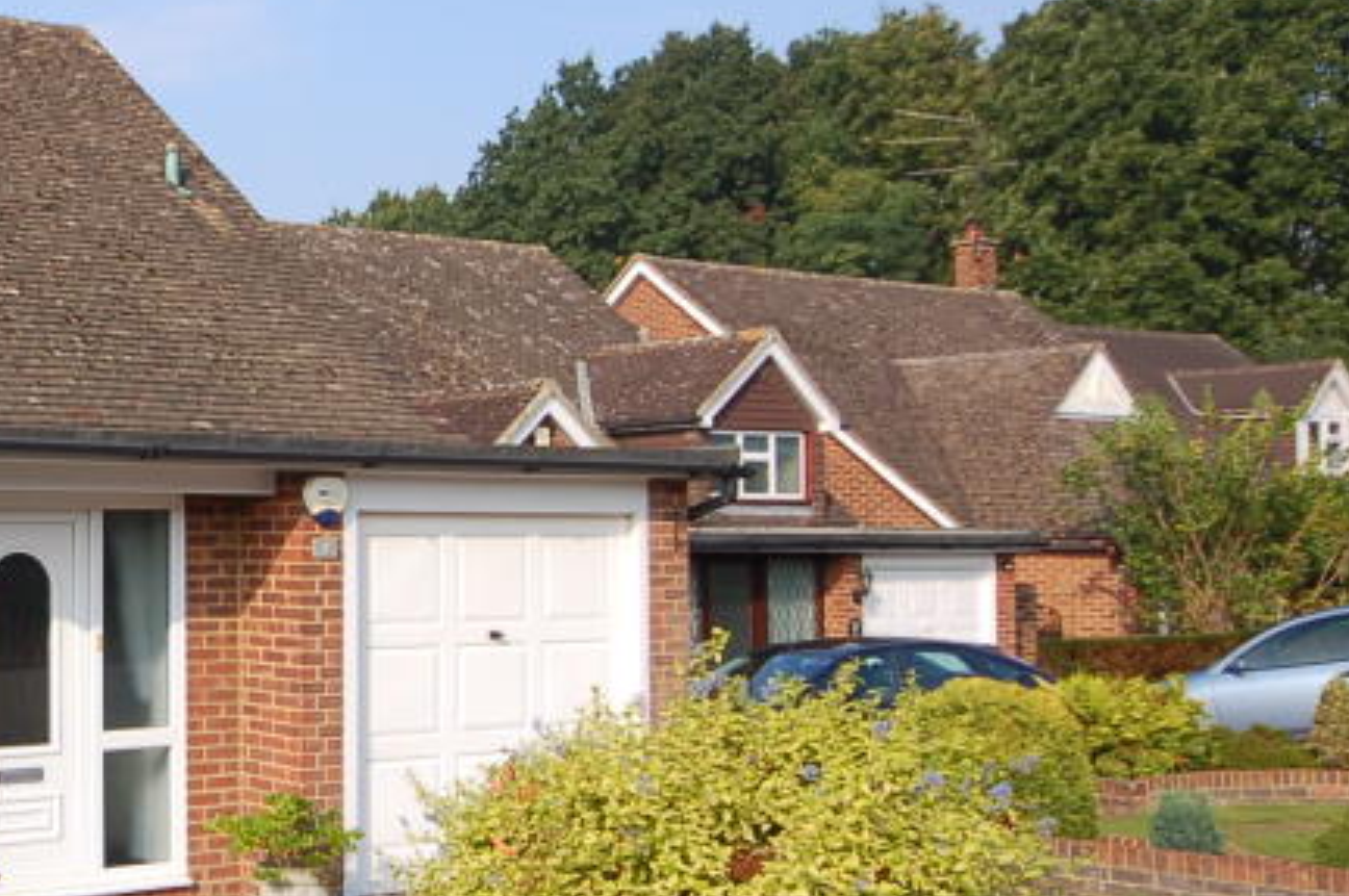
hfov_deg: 37.5
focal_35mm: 46
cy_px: 492
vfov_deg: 29.0
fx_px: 1729
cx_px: -34
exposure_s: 1/250
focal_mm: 13
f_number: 8
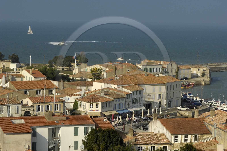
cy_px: 76
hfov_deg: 15.9
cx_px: 114
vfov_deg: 10.6
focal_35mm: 129
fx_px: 812
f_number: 7.6
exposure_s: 1/320
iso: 100
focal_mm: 86
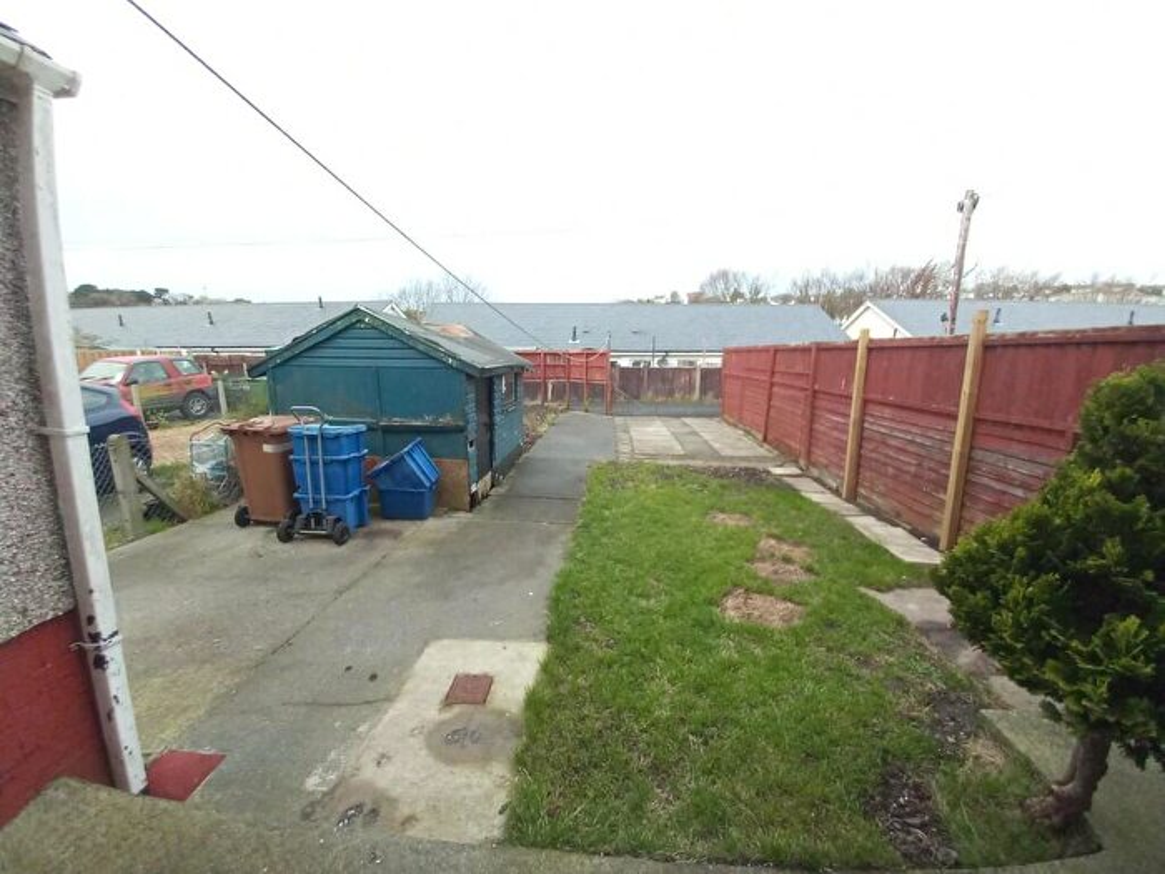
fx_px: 438
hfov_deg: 106.2
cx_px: 582
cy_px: 437
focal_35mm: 13
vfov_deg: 89.9
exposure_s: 1/100
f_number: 2.2
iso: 80
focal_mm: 1.13
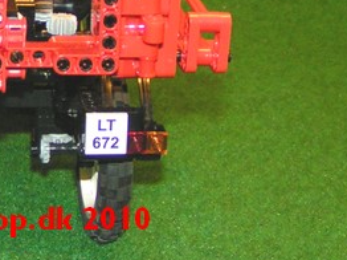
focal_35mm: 93
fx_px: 931
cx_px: -58
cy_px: -41
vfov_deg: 15.4
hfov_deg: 19.9
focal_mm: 5.8
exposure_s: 1/40
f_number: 2.8
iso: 200
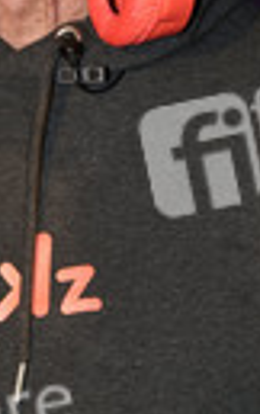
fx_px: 4283
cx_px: 13
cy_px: -19
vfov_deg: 5.5
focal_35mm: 379
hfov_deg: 3.5
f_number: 6.3
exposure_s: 1/125
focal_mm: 120
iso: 1600
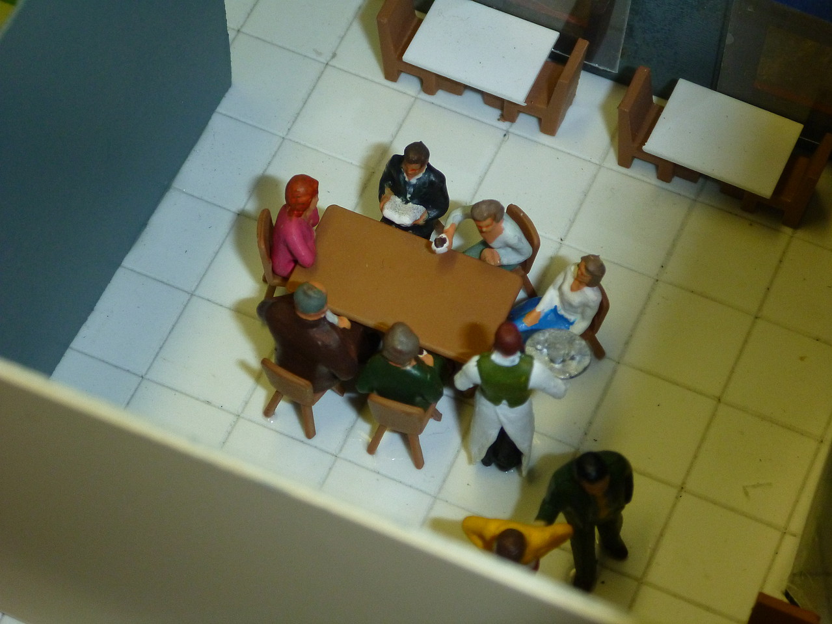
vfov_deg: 15.1
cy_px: 312
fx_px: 2355
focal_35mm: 98
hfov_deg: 20.0
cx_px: 416
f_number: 5.7
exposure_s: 1/60
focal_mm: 17.4
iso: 320
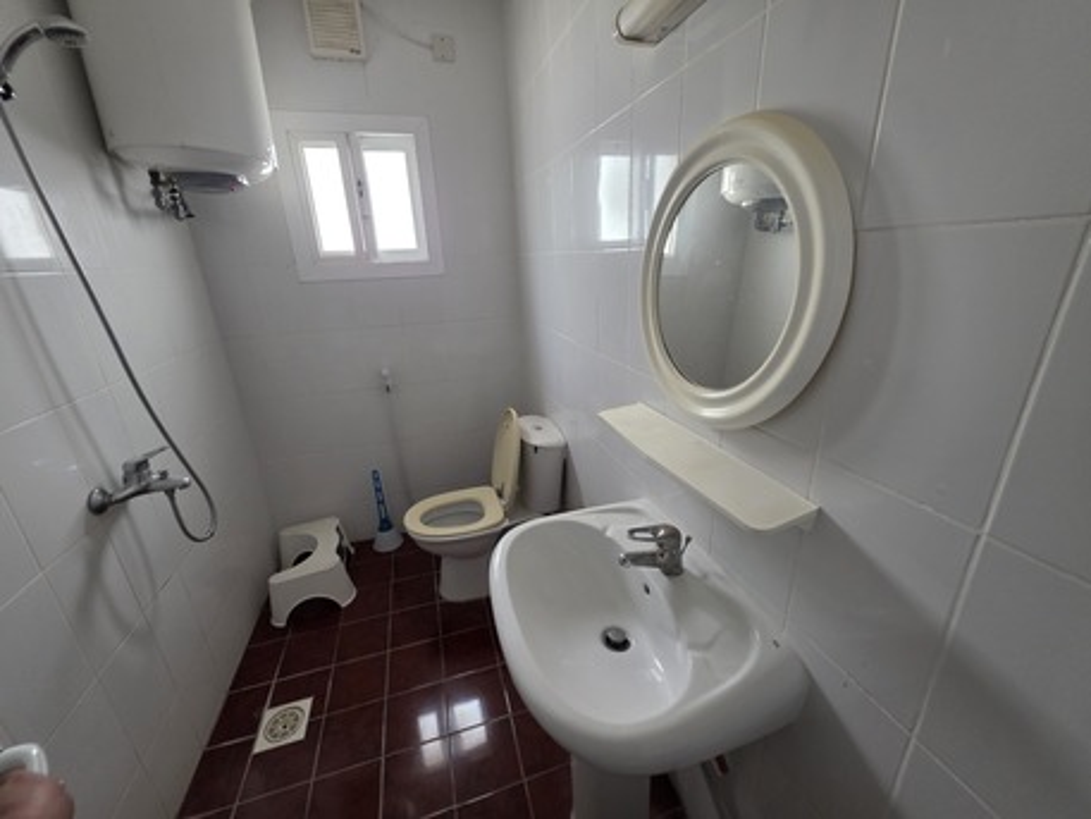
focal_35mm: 13
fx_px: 410
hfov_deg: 106.2
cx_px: 546
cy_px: 410
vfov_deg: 89.9
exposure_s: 1/50
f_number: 1.9
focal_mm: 2.2
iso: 250
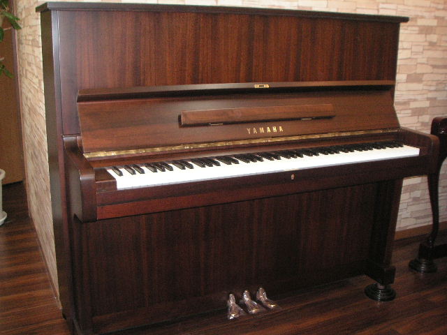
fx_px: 491
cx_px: 224
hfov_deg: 49.0
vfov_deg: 37.7
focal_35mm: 38
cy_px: 168
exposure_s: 1/45
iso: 160
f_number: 3.3
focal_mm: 6.3
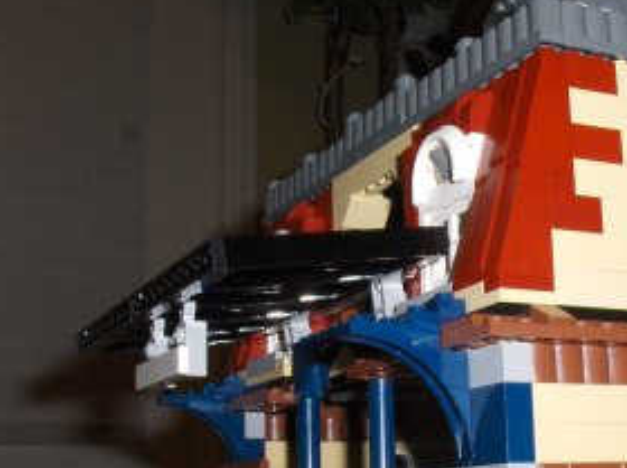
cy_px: 317
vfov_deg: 28.8
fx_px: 904
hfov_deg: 38.1
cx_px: 369
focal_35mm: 50
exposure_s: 1/60
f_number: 5.6
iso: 50
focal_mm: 5.8
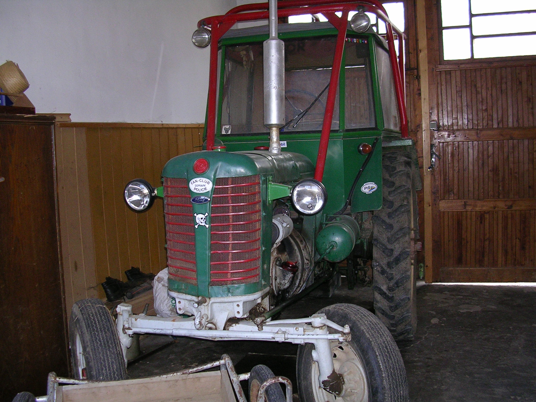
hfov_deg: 49.0
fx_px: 588
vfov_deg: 37.7
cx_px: 268
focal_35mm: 38
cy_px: 201
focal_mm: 5.8
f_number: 2.8
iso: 95
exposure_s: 1/60.1
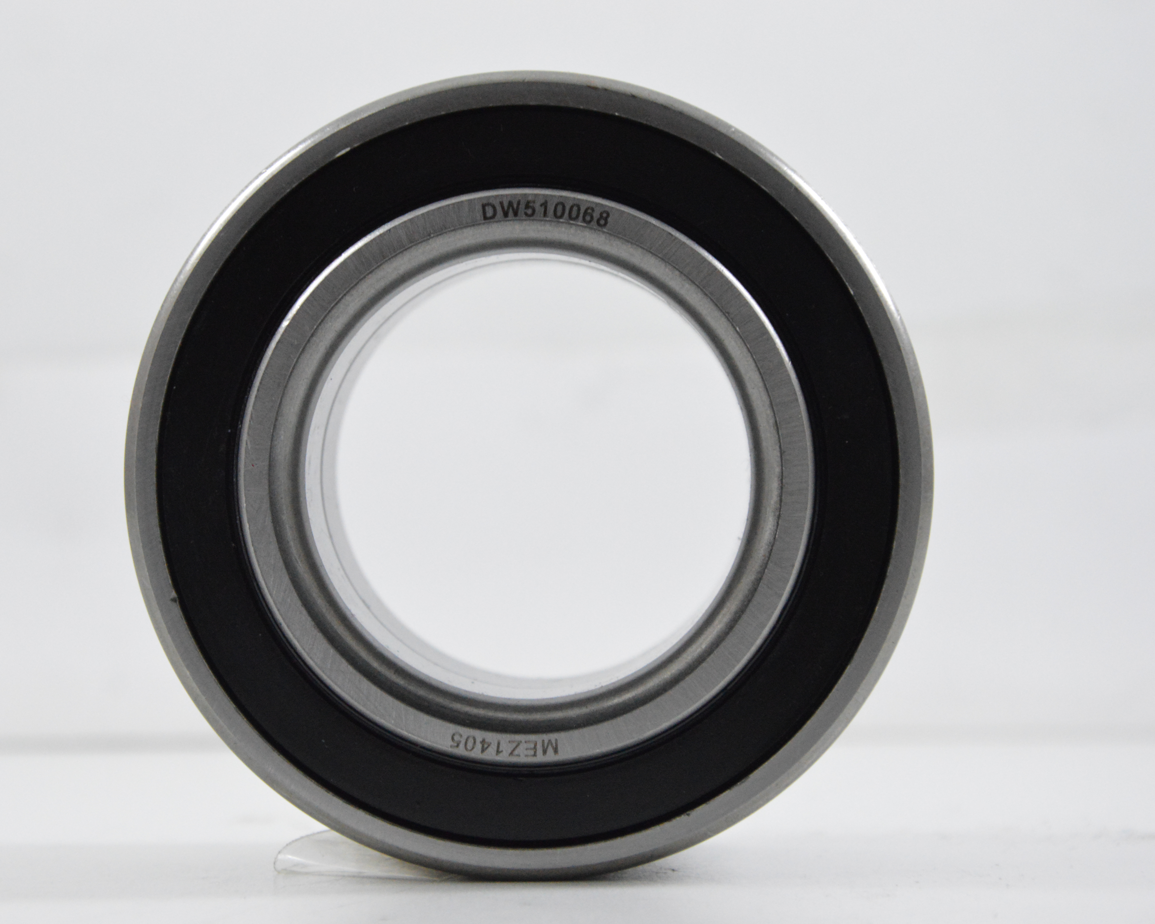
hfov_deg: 14.2
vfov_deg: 11.3
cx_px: 514
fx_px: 4649
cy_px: 462
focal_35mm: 136
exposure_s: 1/100
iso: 3200
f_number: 8
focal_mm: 80
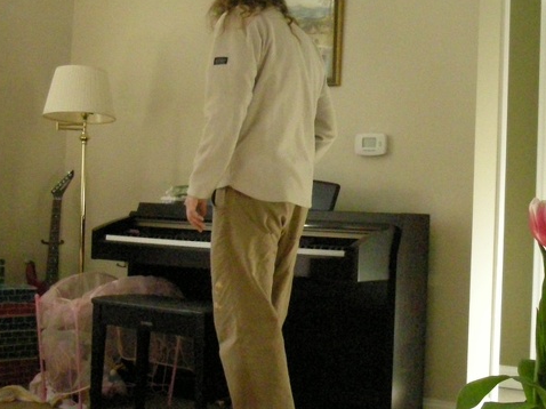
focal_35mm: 58
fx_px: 914
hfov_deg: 32.6
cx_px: 410
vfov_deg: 25.2
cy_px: 200
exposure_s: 1/132
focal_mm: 5.8
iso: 809
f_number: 2.8
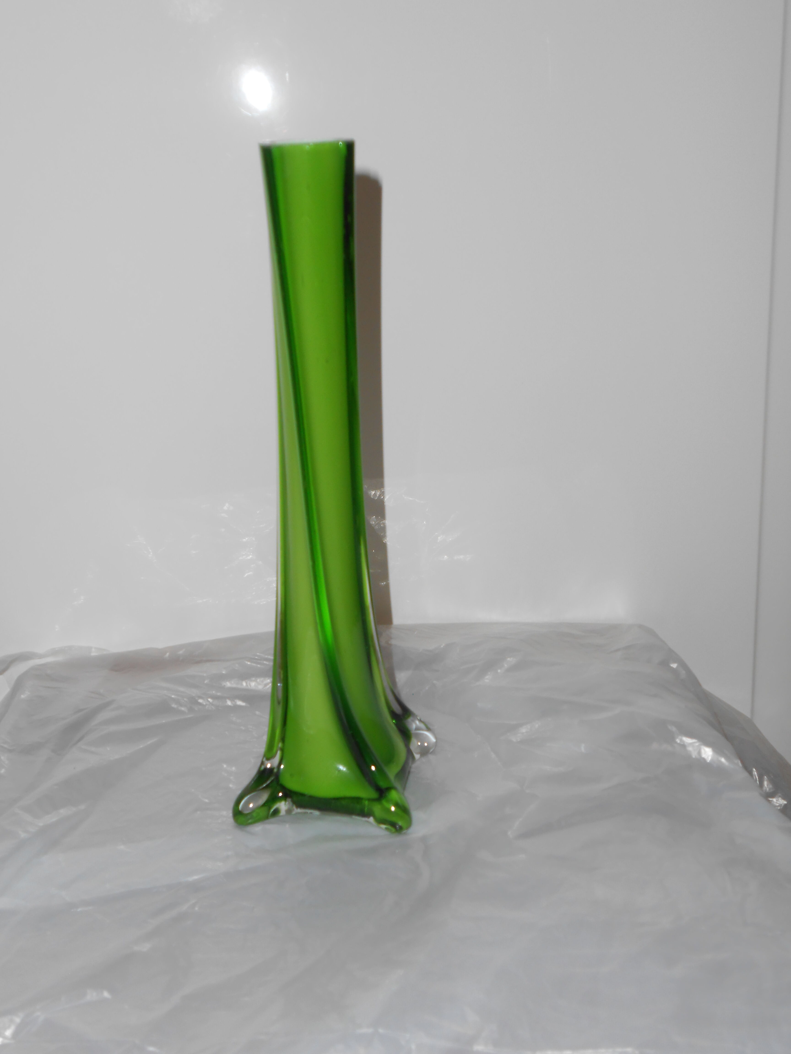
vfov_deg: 49.0
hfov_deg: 37.7
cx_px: 396
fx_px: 1158
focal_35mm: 38
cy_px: 527
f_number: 4.2
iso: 80
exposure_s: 1/30
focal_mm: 6.8
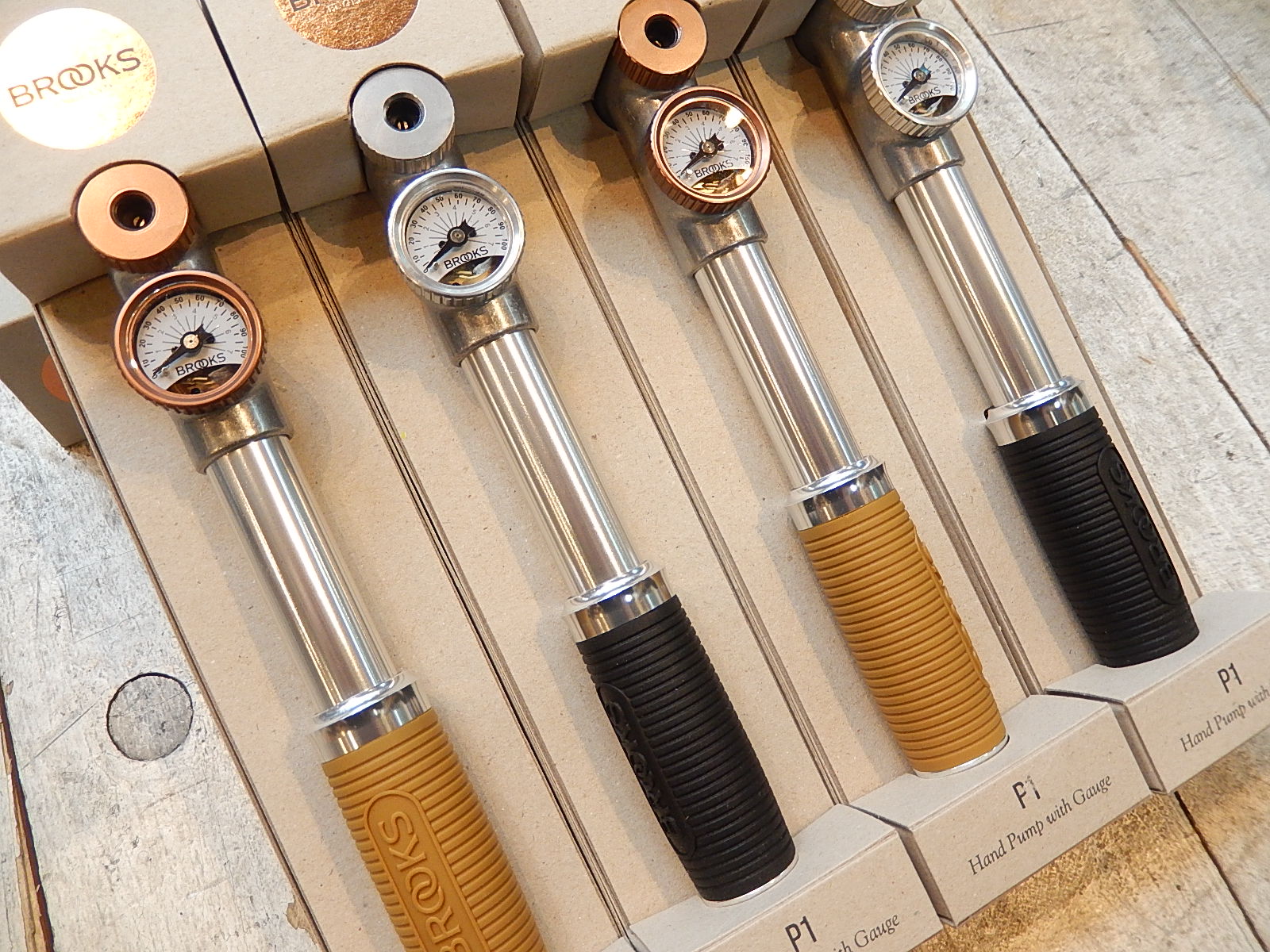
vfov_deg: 49.7
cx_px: 635
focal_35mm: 28
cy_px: 476
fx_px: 1027
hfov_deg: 63.4
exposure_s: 1/30
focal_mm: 5.1
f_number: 3.6
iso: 280
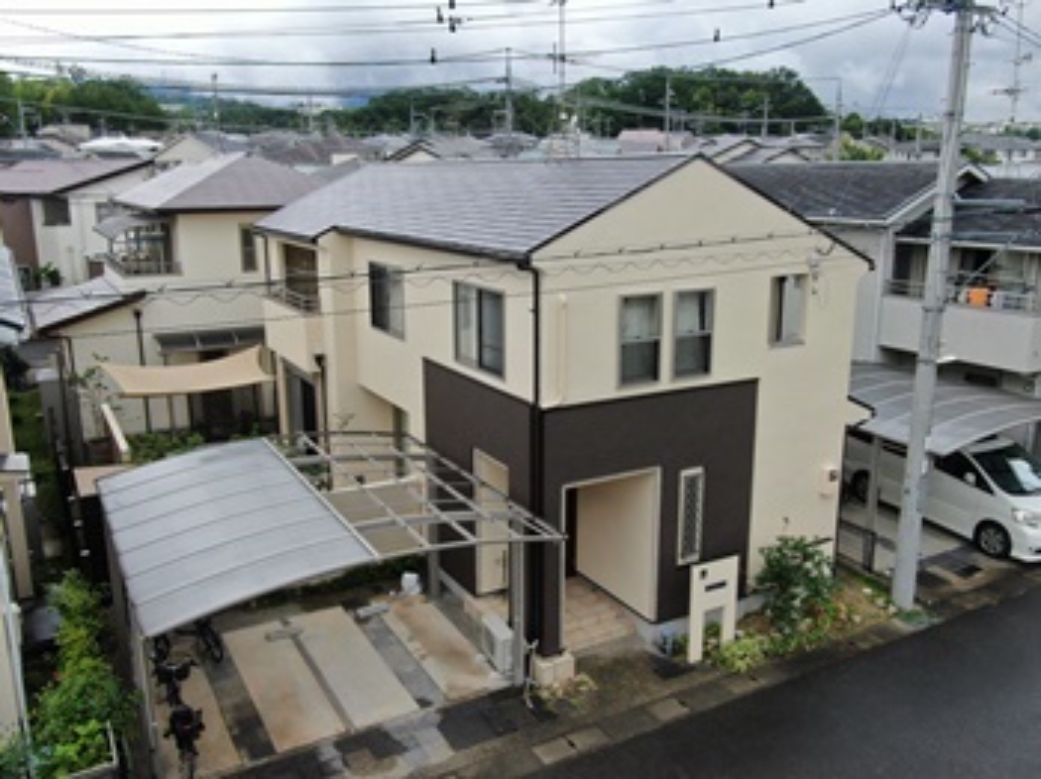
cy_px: 390
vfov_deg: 45.4
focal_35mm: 31
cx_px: 520
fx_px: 932
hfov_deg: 58.4
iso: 100
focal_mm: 5.33
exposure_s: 1/160
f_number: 3.1
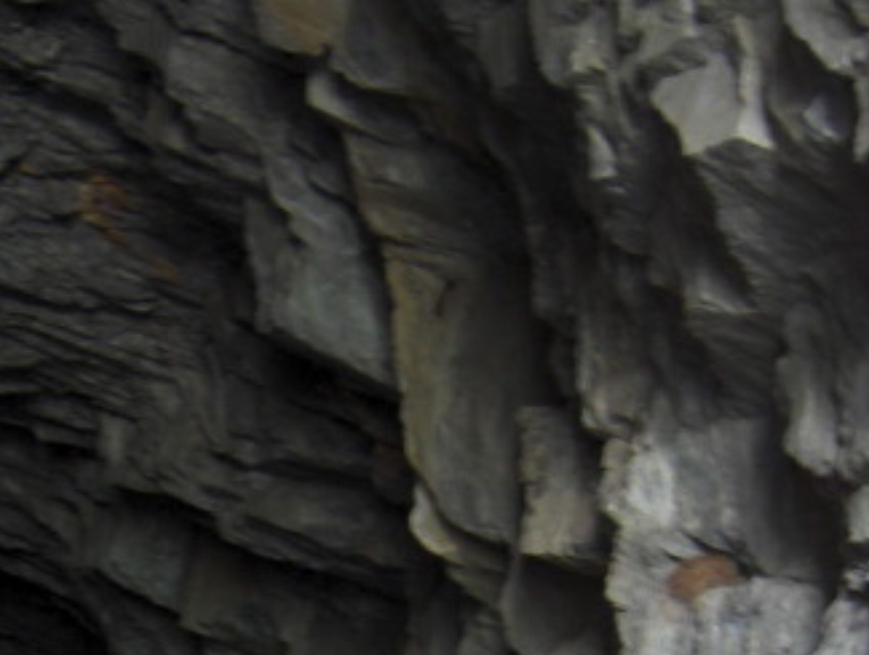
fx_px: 3018
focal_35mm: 120
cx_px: -35
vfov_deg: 12.0
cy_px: 900
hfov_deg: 16.0
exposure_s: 1/2.78
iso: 100
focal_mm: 8
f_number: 2.8
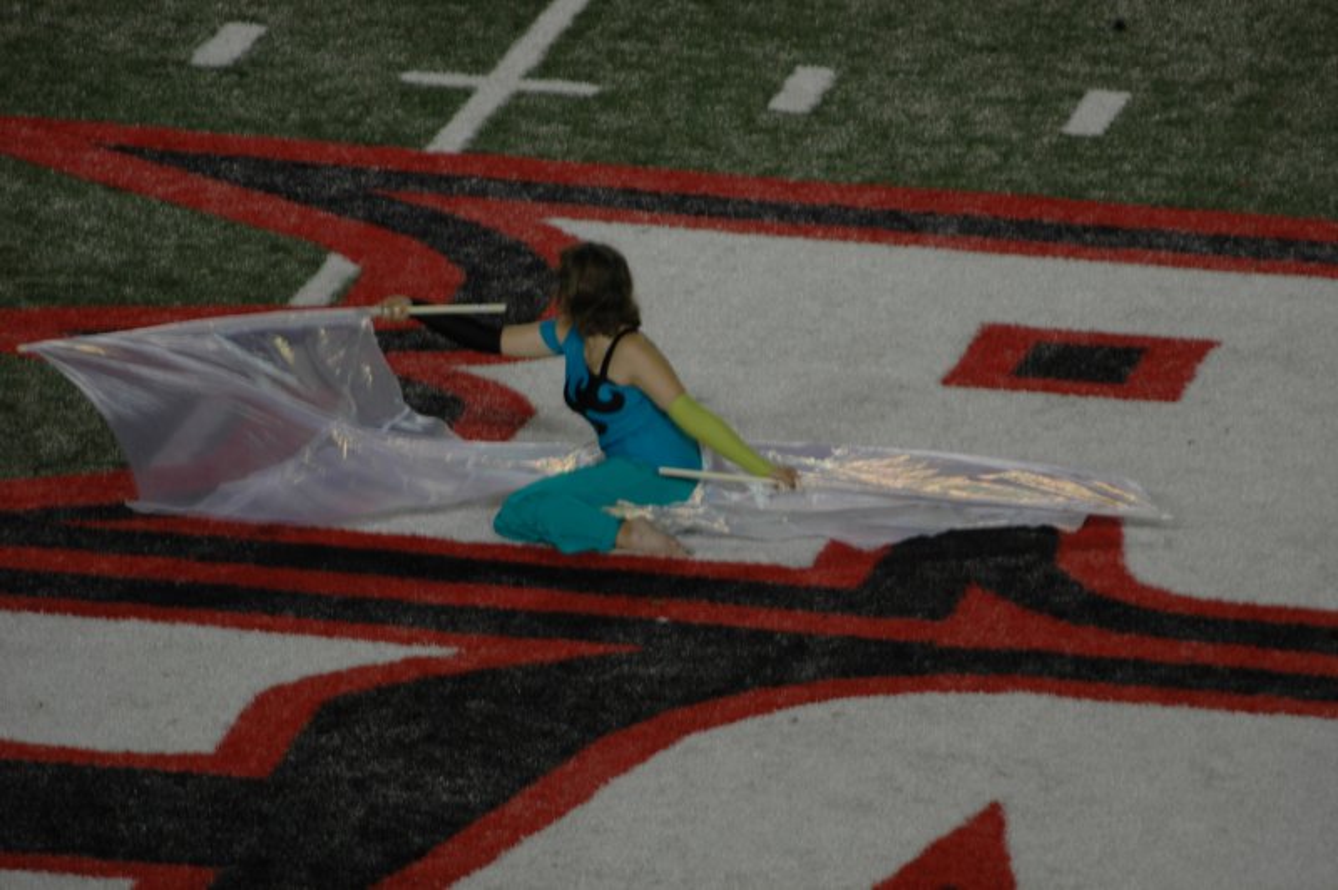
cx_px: 669
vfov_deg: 2.3
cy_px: 445
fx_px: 22281
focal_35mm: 600
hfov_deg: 3.4
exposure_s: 1/60
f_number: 5.6
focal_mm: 400
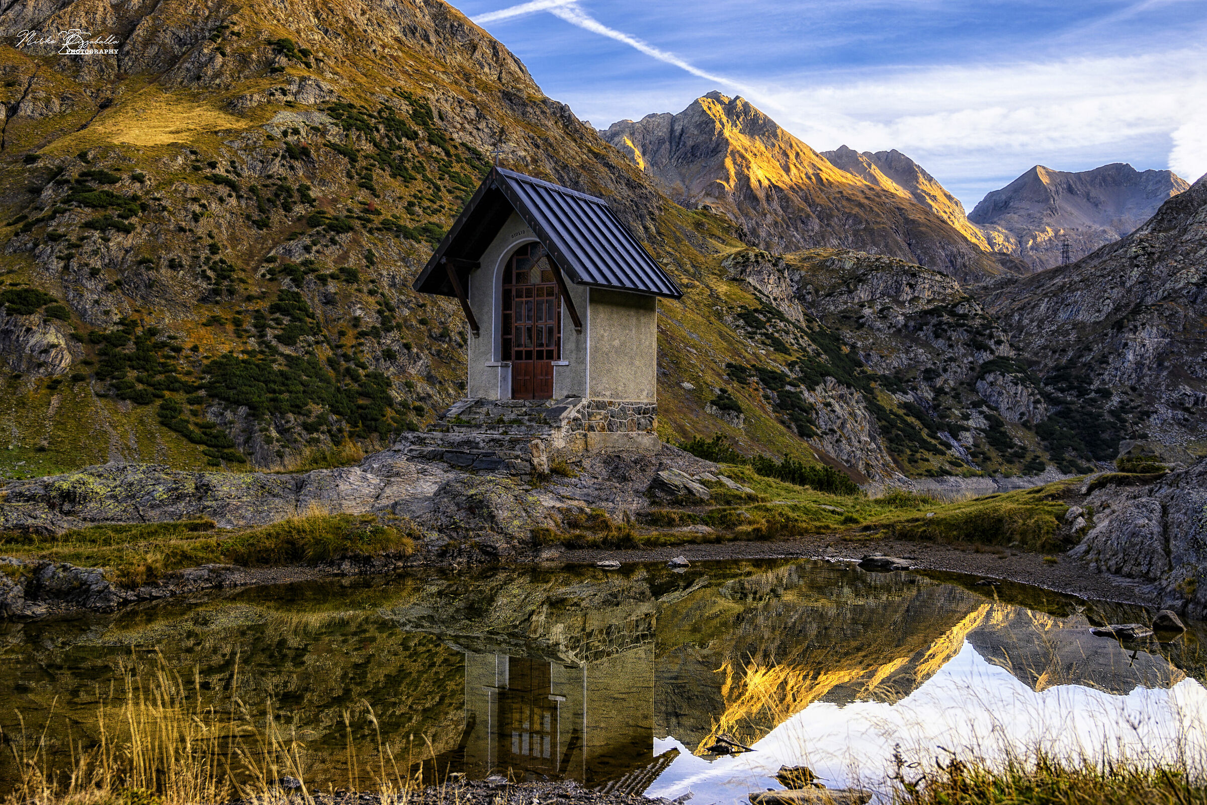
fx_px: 1207
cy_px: 402
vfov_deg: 36.9
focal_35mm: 36
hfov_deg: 53.1
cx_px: 604
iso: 100
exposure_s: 1/200
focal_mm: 24
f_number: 4
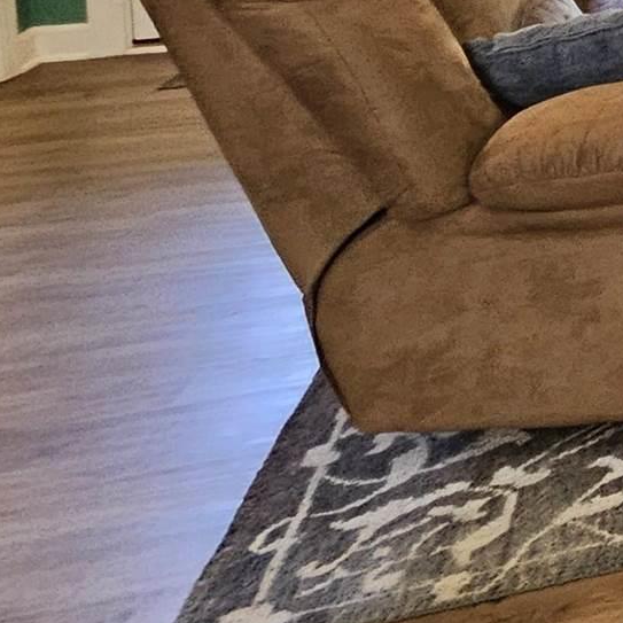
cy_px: -266
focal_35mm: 65
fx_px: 1324
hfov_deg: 15.3
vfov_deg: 22.5
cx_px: 1481
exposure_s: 1/40
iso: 400
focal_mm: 2.2
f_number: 2.2
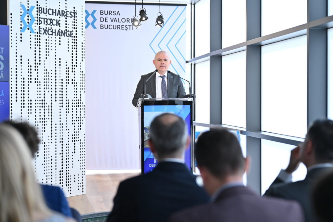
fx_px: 638
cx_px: 166
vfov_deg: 19.7
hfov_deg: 29.2
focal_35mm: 69
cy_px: 111
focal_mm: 69
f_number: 2.5
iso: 250
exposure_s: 1/250
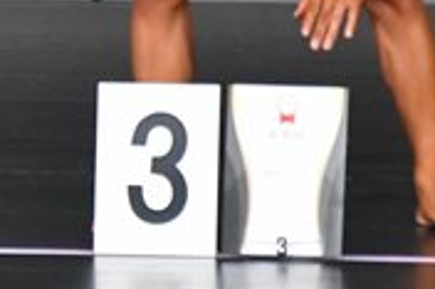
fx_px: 18361
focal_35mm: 1521
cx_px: -449
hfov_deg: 1.4
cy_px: -121
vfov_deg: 0.9
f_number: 5.6
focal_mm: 230
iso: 5000
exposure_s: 1/400
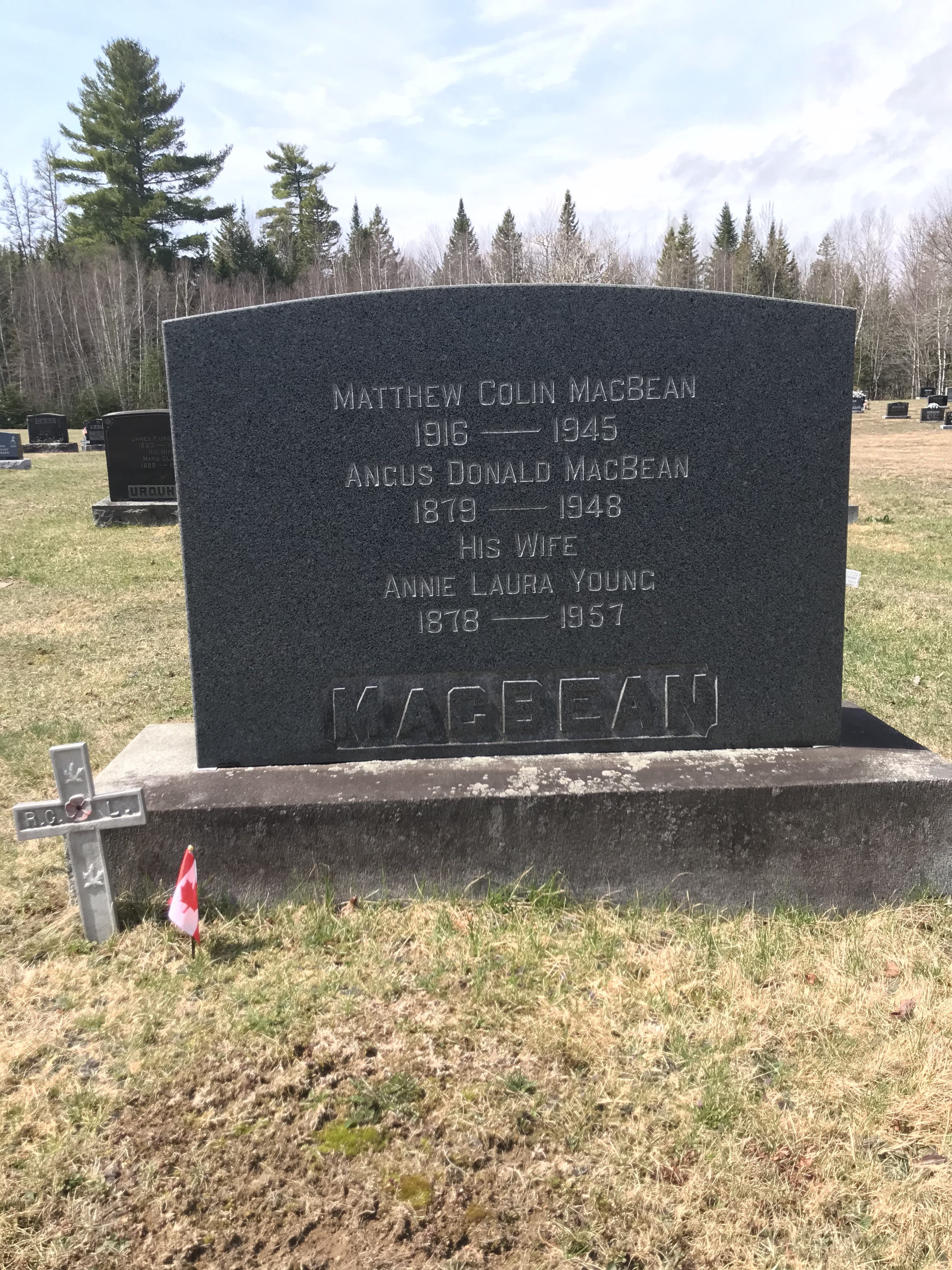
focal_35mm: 28
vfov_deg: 63.4
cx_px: 476
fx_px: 1027
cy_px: 635
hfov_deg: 49.7
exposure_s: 1/656
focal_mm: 3.99
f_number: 1.8
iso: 20
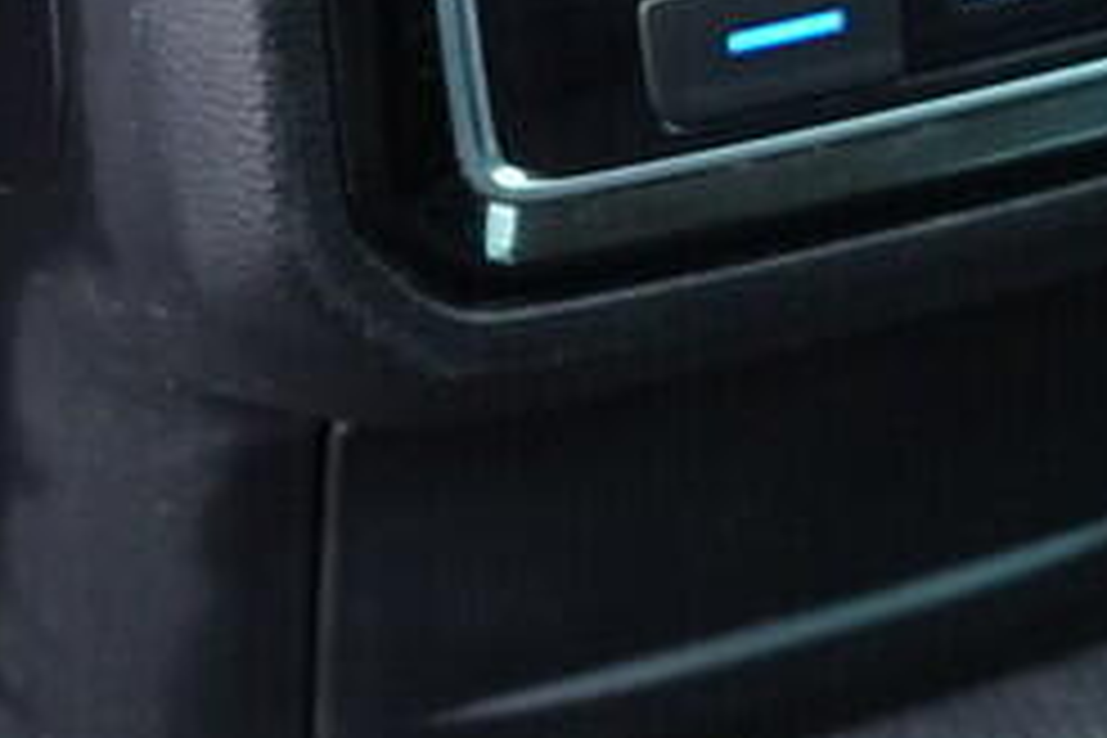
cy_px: -358
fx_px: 4612
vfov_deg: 8.9
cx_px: 1066
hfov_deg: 13.5
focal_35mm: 150
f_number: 2.8
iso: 2000
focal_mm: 24
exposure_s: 1/40
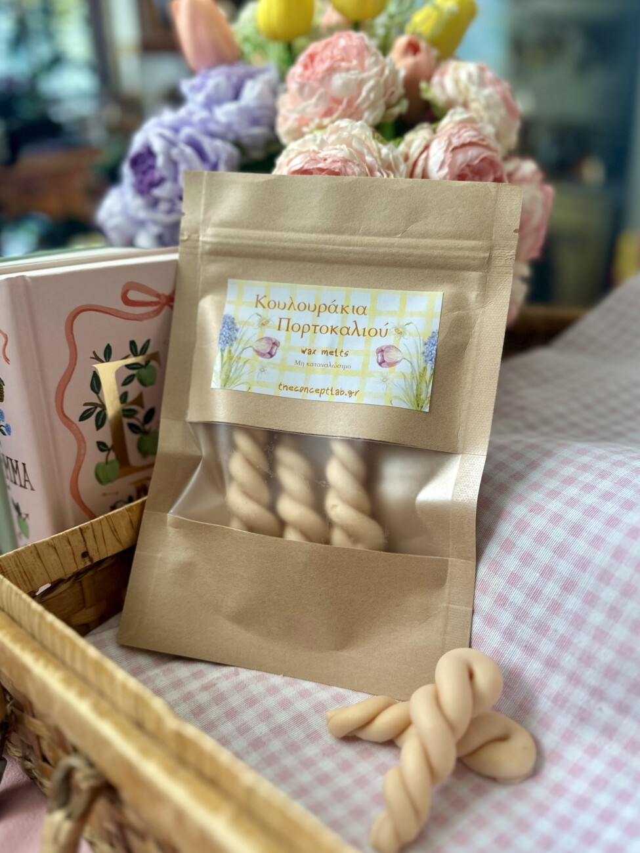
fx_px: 592
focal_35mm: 24
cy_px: 426
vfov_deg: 71.6
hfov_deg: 56.8
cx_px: 320
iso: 100
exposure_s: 1/100
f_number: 1.78
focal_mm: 6.86
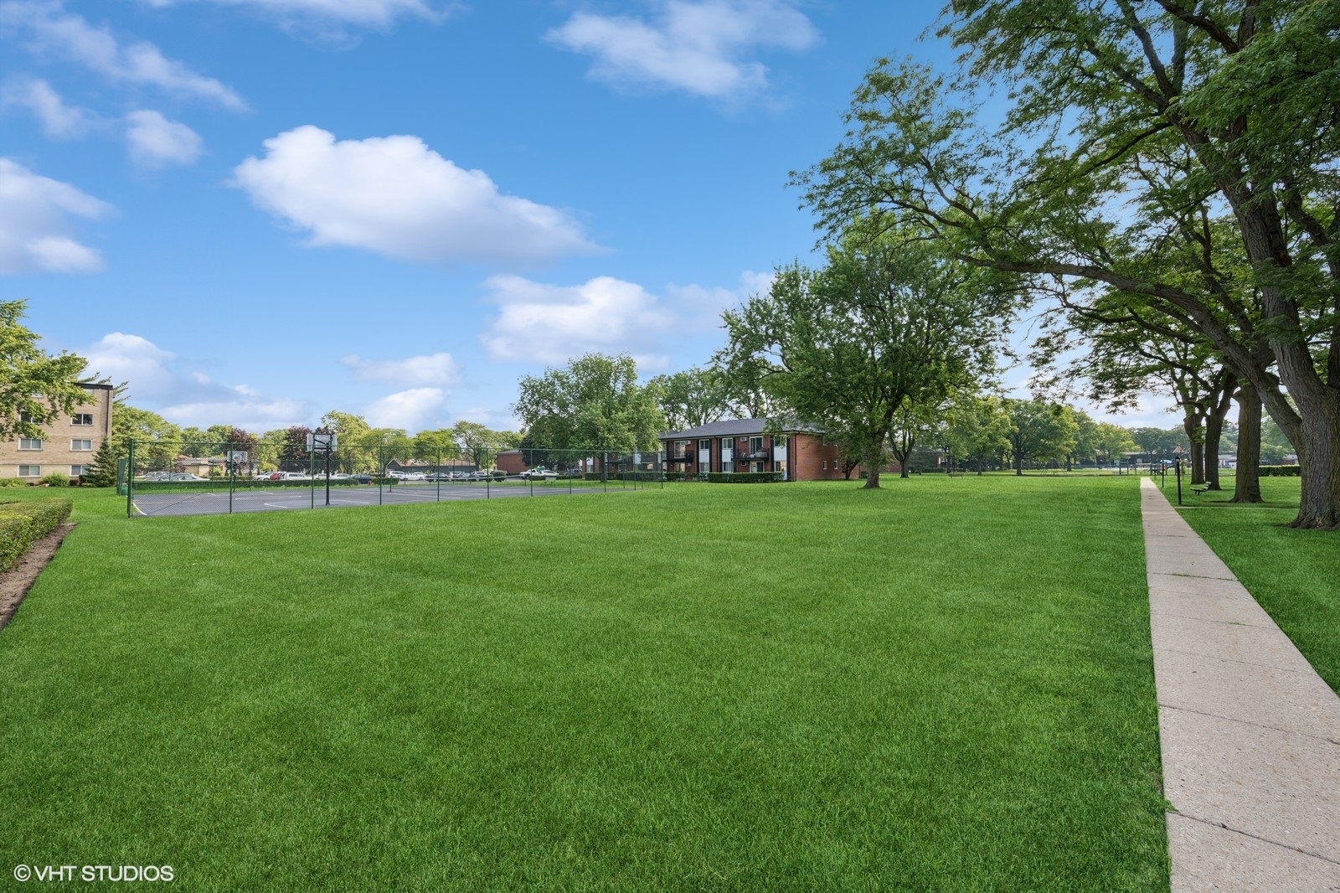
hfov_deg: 104.3
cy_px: 446
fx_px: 521
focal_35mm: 14
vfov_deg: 81.2
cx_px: 670
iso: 200
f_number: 9
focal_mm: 14
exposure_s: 1/100
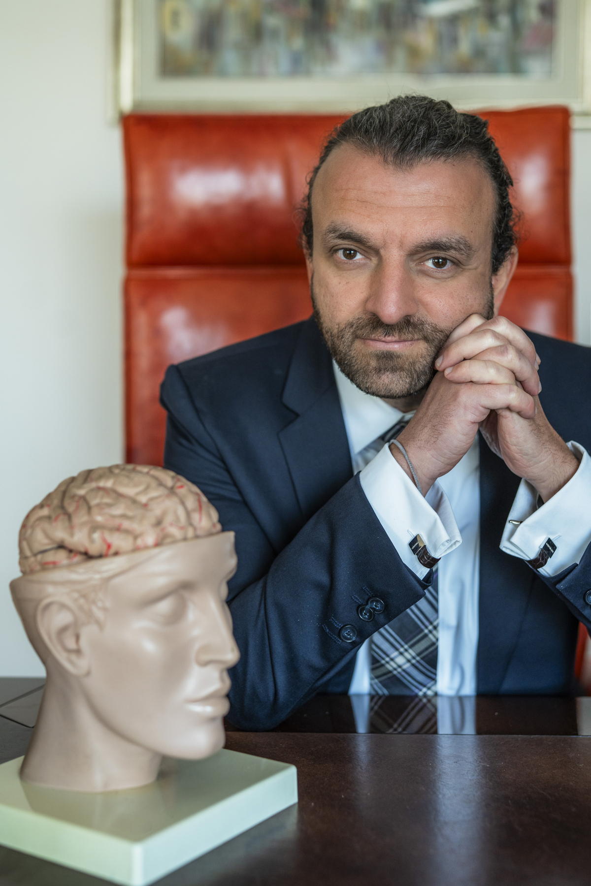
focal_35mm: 50
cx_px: 296
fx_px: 1231
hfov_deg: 27.0
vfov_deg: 39.6
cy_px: 443
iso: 640
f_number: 2.5
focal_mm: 50
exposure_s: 1/280
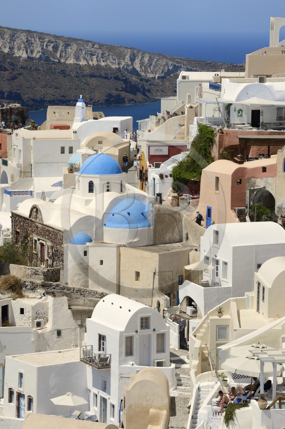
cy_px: 214
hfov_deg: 11.2
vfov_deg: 16.8
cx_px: 142
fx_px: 1451
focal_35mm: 122
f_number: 11
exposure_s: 1/200
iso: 100
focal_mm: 122
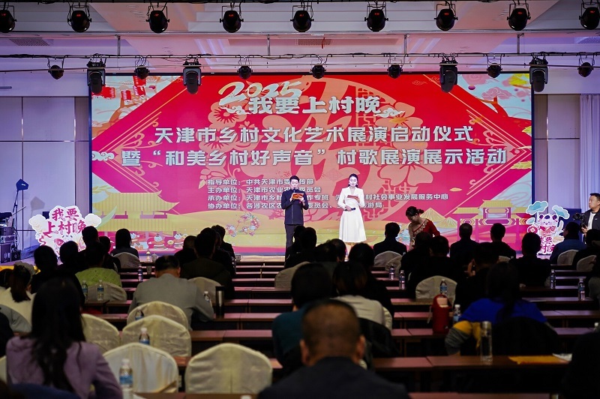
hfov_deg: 28.9
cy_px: 200
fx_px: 1166
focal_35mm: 70
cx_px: 300
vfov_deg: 19.4
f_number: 4
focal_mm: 70
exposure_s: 1/200
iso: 500
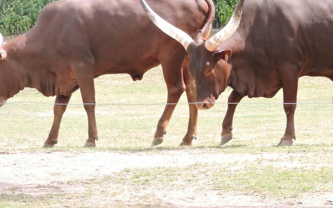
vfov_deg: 3.8
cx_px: 205
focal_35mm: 344
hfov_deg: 6.1
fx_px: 3122
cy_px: 19
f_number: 4.6
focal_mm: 33
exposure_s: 1/125
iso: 100
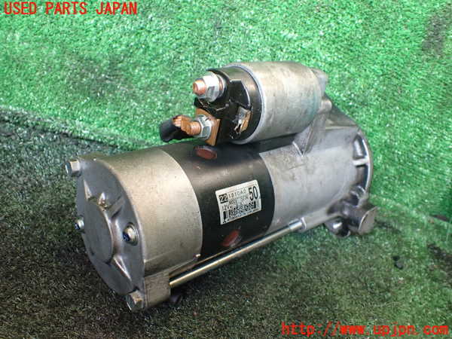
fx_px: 392
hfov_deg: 60.0
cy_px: 170
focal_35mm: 30
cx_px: 226
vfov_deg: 46.8
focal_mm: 5.4
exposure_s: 1/125
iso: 500
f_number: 2.3
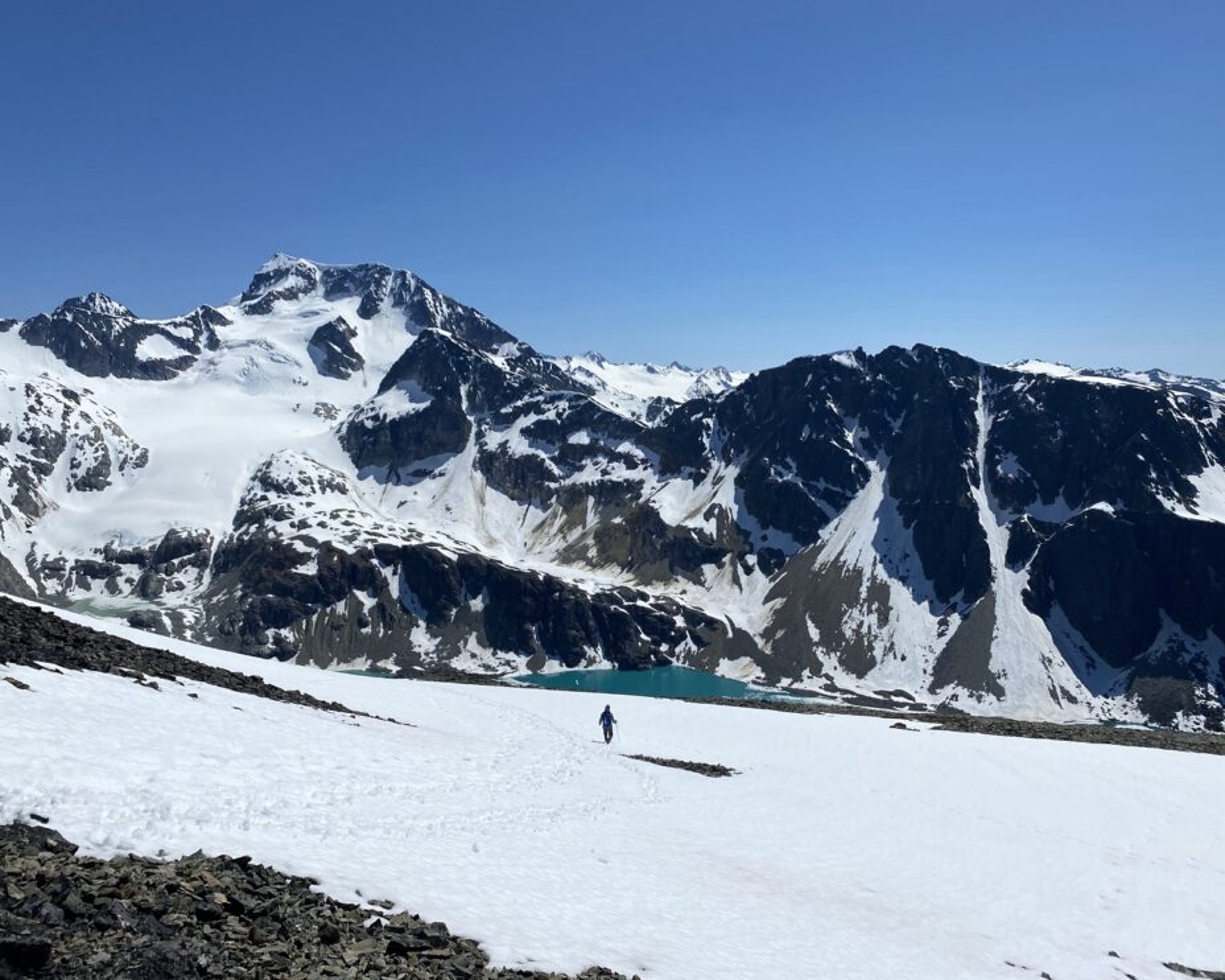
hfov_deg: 62.2
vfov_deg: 51.5
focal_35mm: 28
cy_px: 487
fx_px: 1015
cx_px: 635
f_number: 1.8
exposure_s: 1/11494
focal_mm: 4.25
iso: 32
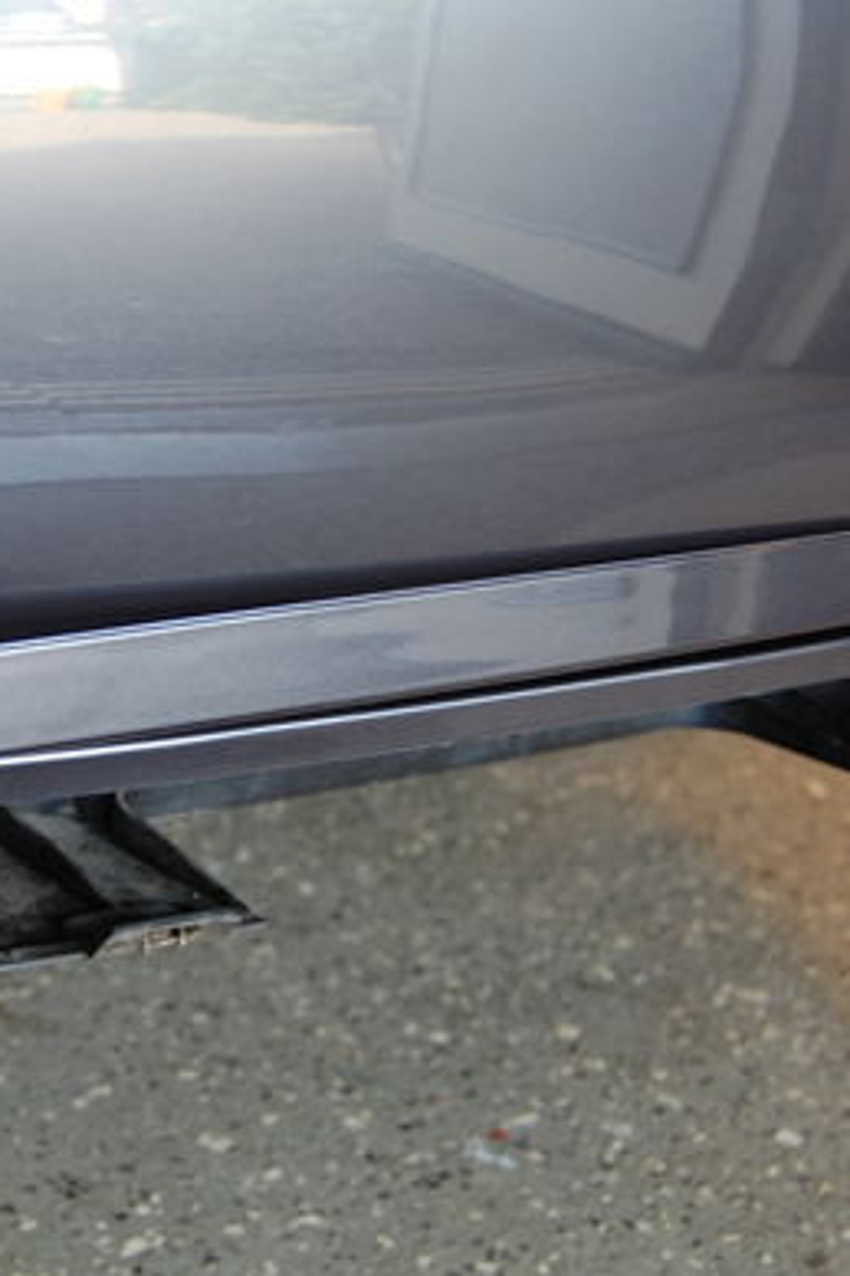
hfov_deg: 18.1
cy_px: 672
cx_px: 62
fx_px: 2623
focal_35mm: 74
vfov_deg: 27.4
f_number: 4.2
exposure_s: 1/50
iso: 400
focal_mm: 30
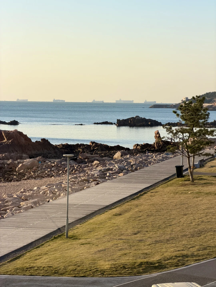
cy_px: 144
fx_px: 832
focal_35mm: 100
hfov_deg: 14.8
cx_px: 108
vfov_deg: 19.6
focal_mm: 16.89
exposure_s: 1/631
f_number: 2.8
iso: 32
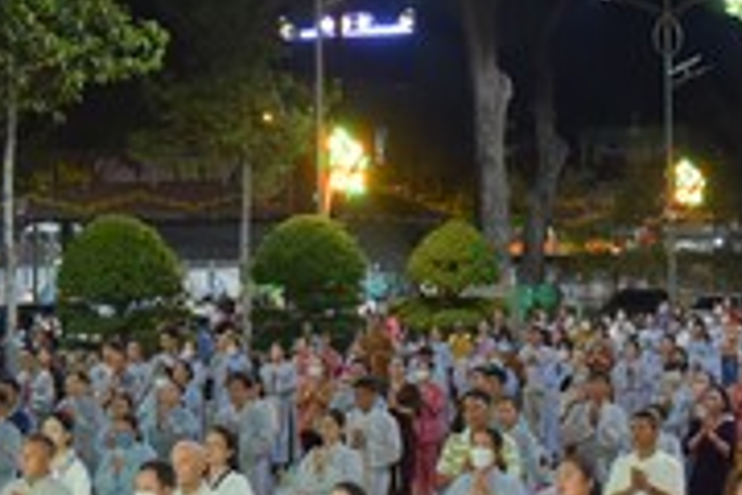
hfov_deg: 18.2
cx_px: 218
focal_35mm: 112
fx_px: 2308
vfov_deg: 12.2
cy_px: 179
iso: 1600
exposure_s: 1/80
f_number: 4
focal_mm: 31
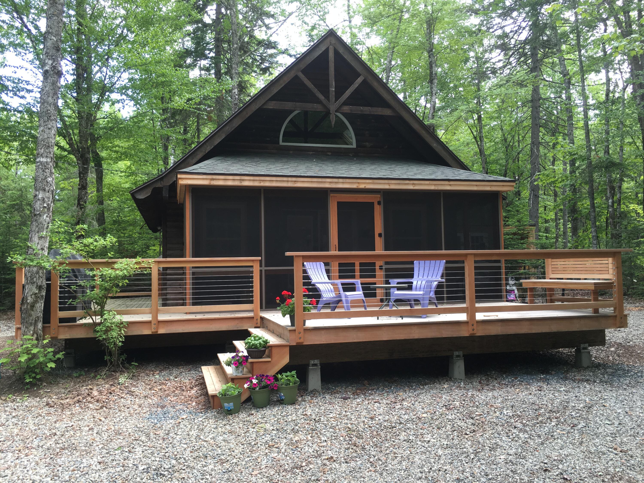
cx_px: 322
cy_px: 242
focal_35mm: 29
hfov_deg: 61.7
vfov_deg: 48.2
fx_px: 540
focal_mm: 4.15
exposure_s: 1/120
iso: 32
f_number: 2.2
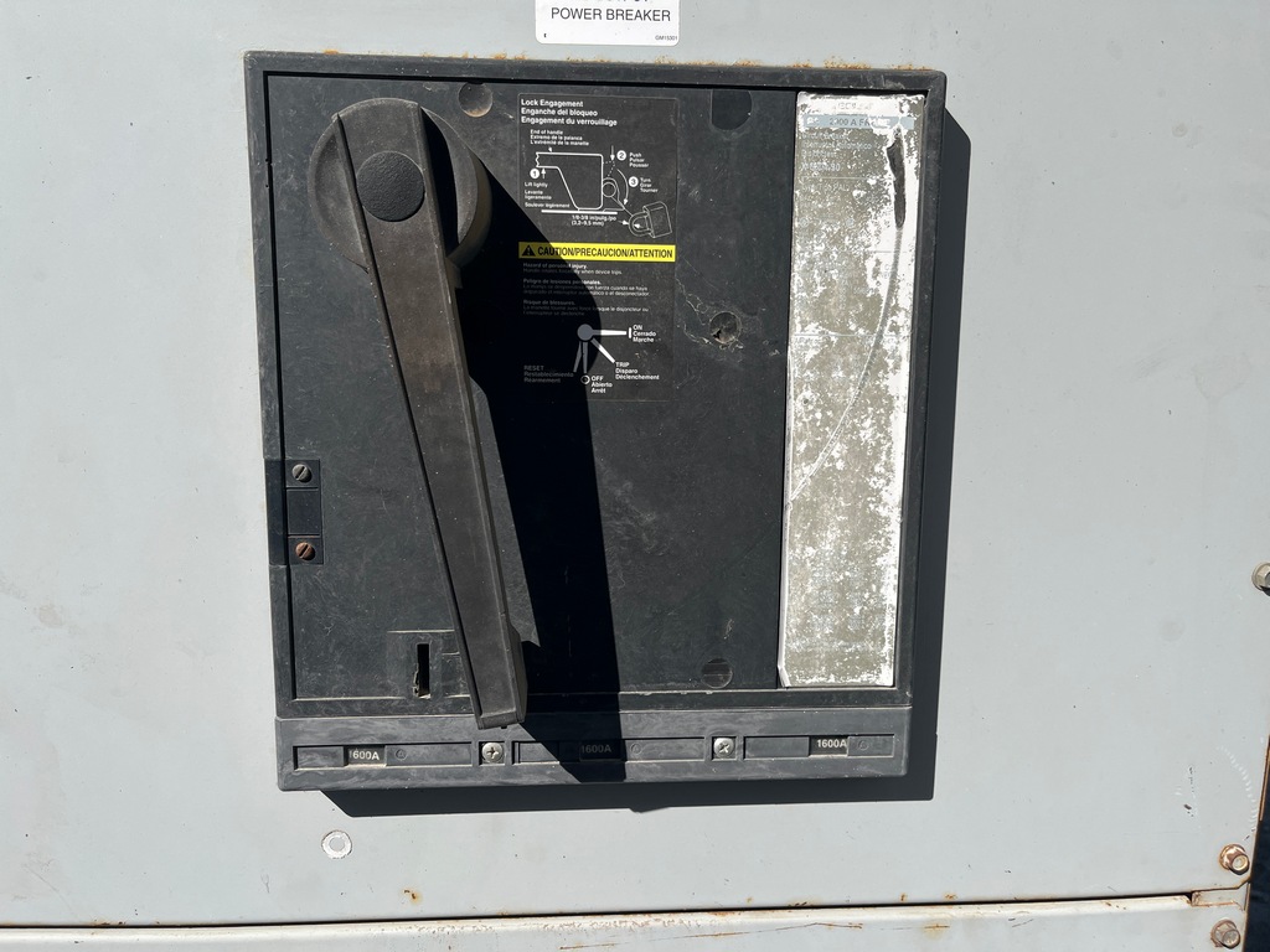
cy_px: 476
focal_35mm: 26
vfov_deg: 53.1
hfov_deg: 67.3
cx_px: 635
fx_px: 954
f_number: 1.6
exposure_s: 1/4149
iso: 50
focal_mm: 5.1
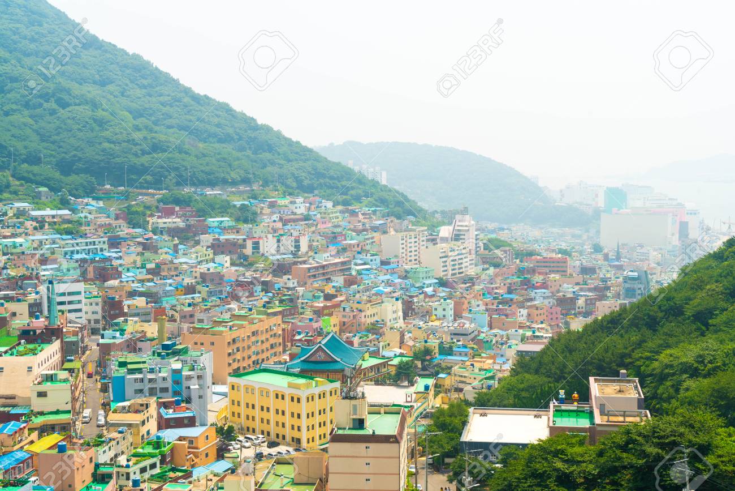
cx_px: 368
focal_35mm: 51
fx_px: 1041
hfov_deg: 38.9
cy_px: 246
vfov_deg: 26.5
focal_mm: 51
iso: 100
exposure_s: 1/125
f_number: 11
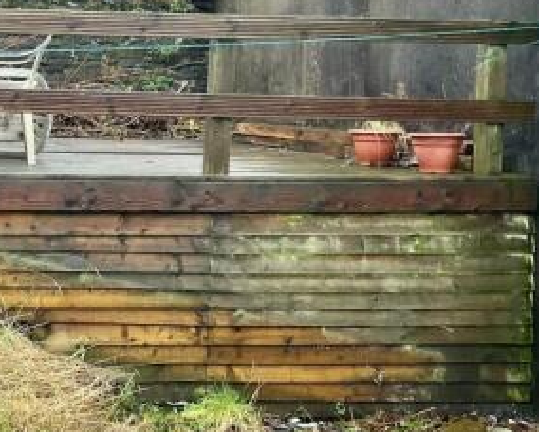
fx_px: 927
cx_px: -3
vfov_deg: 26.0
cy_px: 115
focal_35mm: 58
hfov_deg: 30.1
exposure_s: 1/99
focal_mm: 3
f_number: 1.8
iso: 64
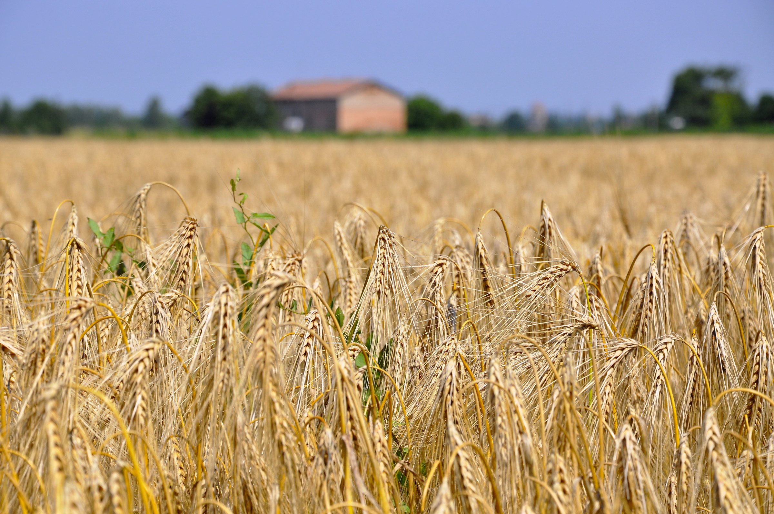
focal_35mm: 158
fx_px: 3382
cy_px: 257
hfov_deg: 13.1
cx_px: 387
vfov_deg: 8.7
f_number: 9.5
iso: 200
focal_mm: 105
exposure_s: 1/350
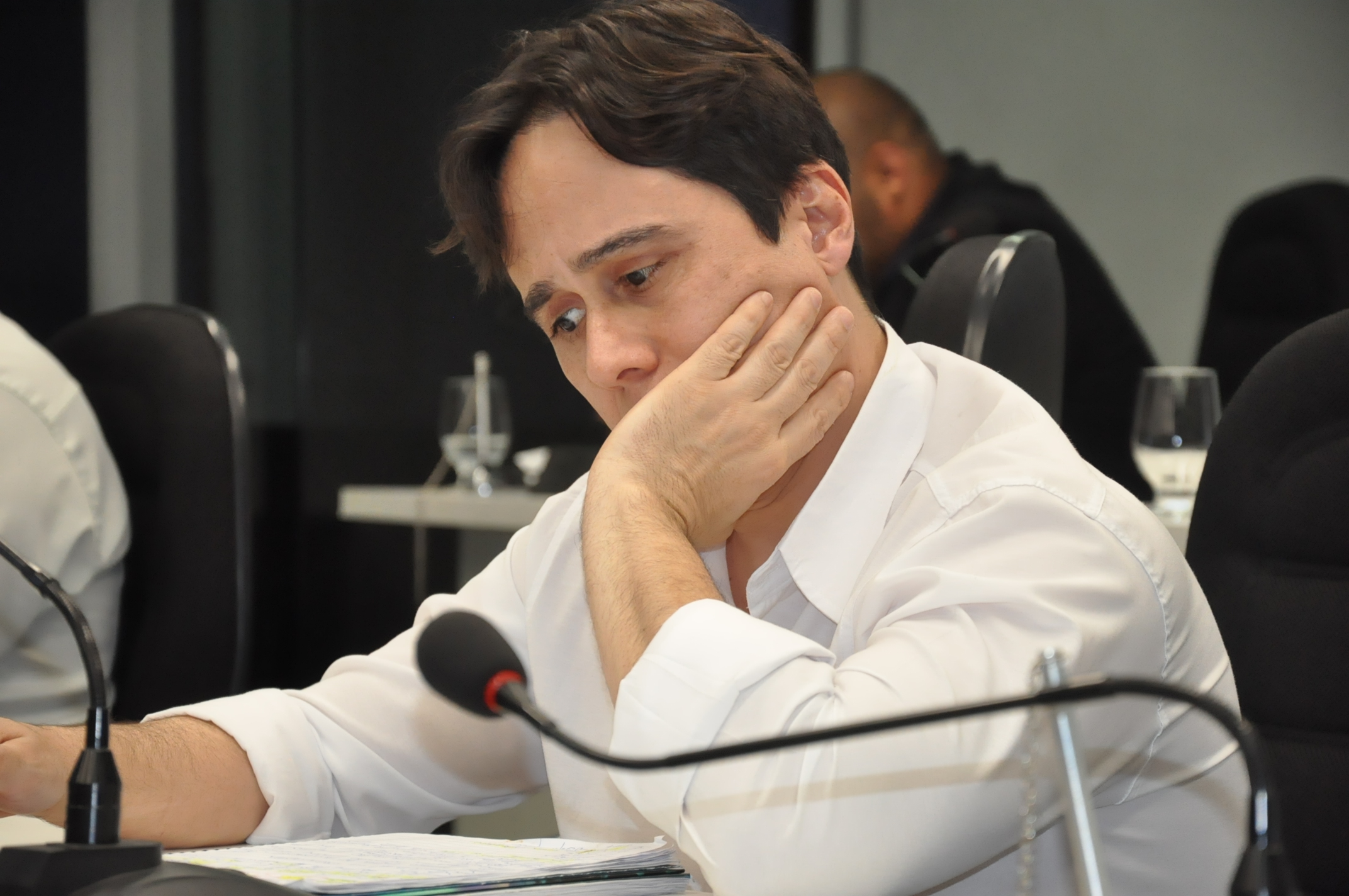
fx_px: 5165
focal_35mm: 138
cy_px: 448
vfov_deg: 9.9
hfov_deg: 14.9
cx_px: 674
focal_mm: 92
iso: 2000
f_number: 5.6
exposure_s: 1/160
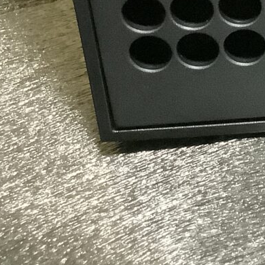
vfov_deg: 15.0
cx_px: 502
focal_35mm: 108
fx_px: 935
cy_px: -124
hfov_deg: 14.0
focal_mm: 3.3
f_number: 2.4
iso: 800
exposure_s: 1/15
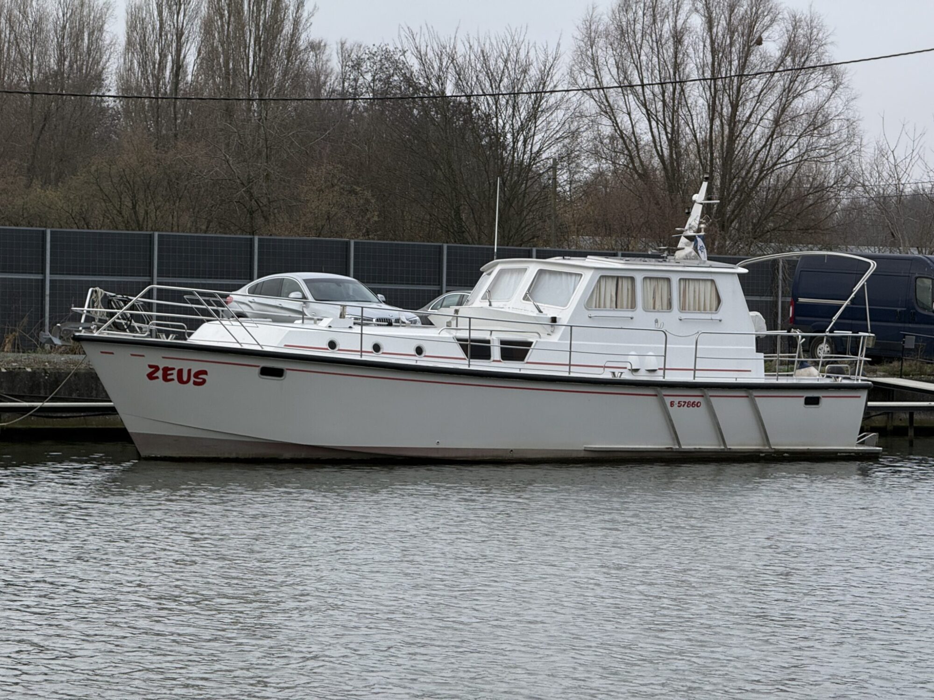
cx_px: 467
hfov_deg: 16.4
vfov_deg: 12.3
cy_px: 350
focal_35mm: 120
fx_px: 3238
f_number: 2.8
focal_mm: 15.66
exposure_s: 1/333
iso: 50
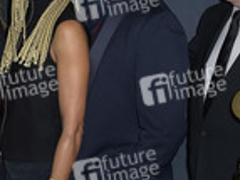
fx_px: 672
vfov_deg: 15.2
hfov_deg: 19.3
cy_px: 44
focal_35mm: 97
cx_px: -30
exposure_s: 1/250
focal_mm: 32
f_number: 6.3
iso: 320
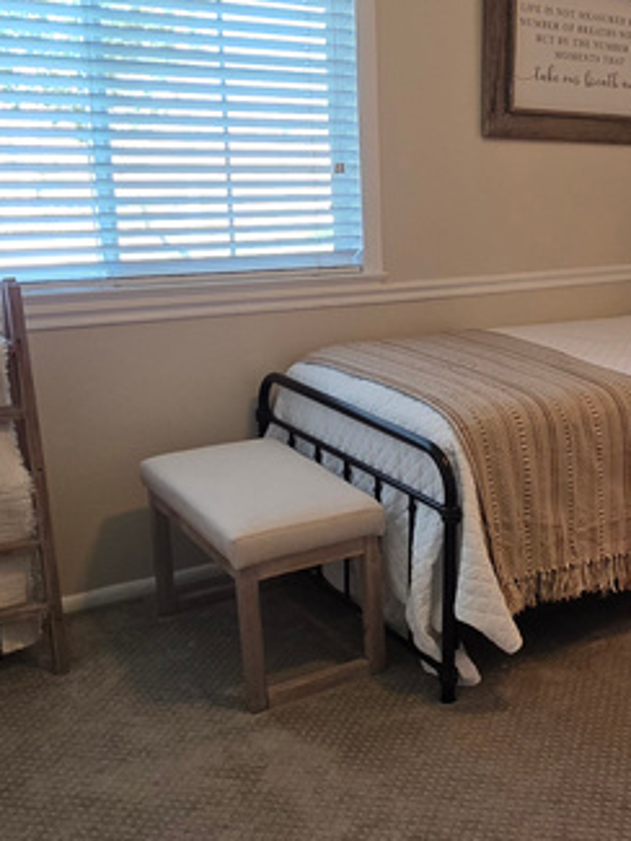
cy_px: 401
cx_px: 605
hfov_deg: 32.8
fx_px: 996
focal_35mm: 41
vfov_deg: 45.7
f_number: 1.9
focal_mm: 2.2
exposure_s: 1/120
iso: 200
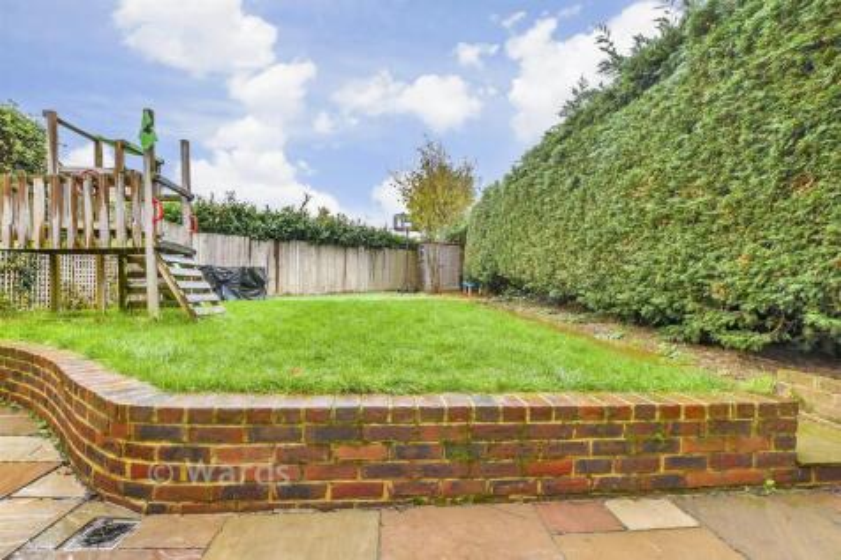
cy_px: 280
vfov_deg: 51.3
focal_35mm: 25
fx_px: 584
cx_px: 420
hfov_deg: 71.5
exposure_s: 1/10
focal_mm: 17
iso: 160
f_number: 8
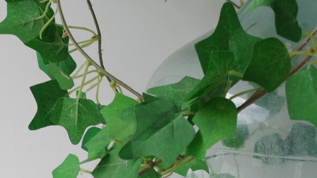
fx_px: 874
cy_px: 161
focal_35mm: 104
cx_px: 31
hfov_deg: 20.1
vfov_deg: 11.6
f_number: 8
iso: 800
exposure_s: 1/200
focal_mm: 23.13
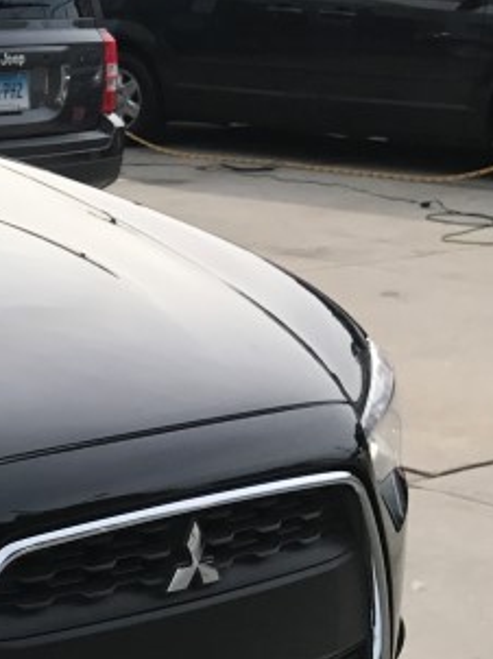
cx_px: -532
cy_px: 397
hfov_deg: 13.2
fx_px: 1807
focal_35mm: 95
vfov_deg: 20.6
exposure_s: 1/1168
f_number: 1.8
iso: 20
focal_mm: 3.99
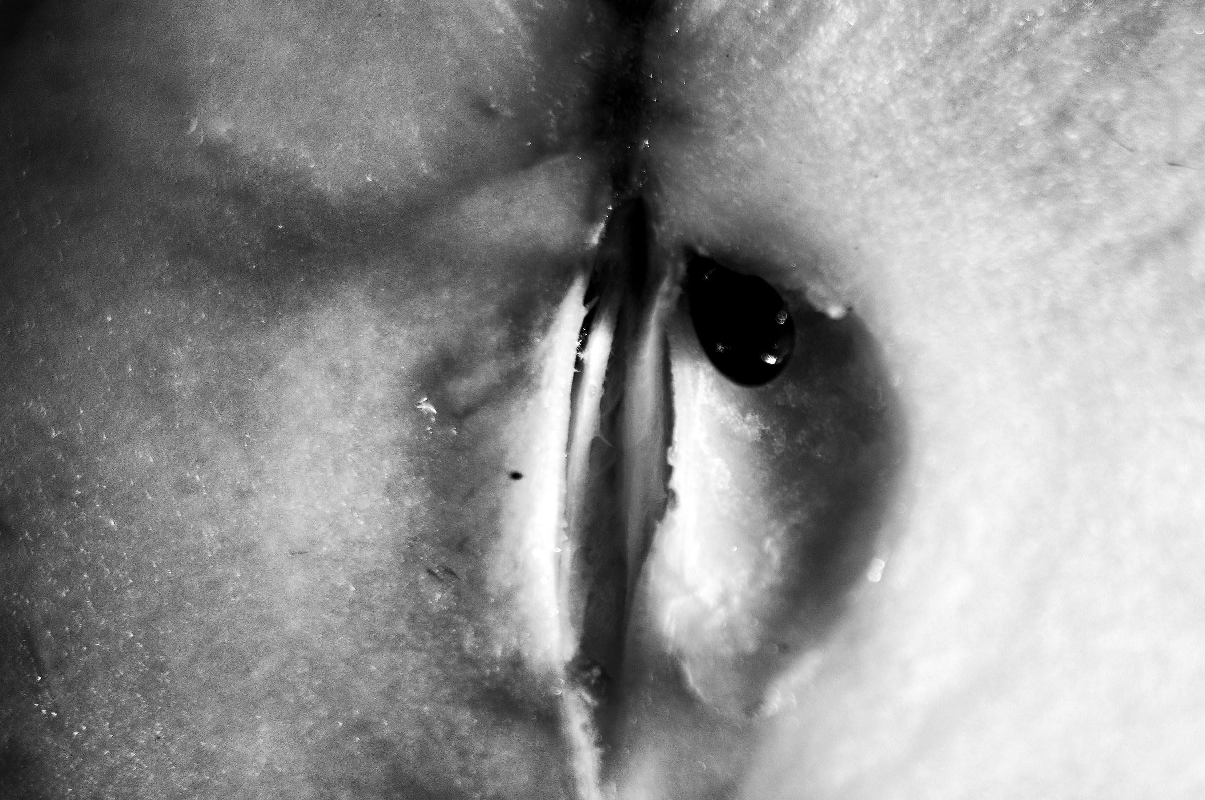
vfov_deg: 25.7
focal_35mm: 52
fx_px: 1755
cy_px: 400
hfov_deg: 37.9
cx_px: 602
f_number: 1.8
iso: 200
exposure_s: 1/125
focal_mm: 35
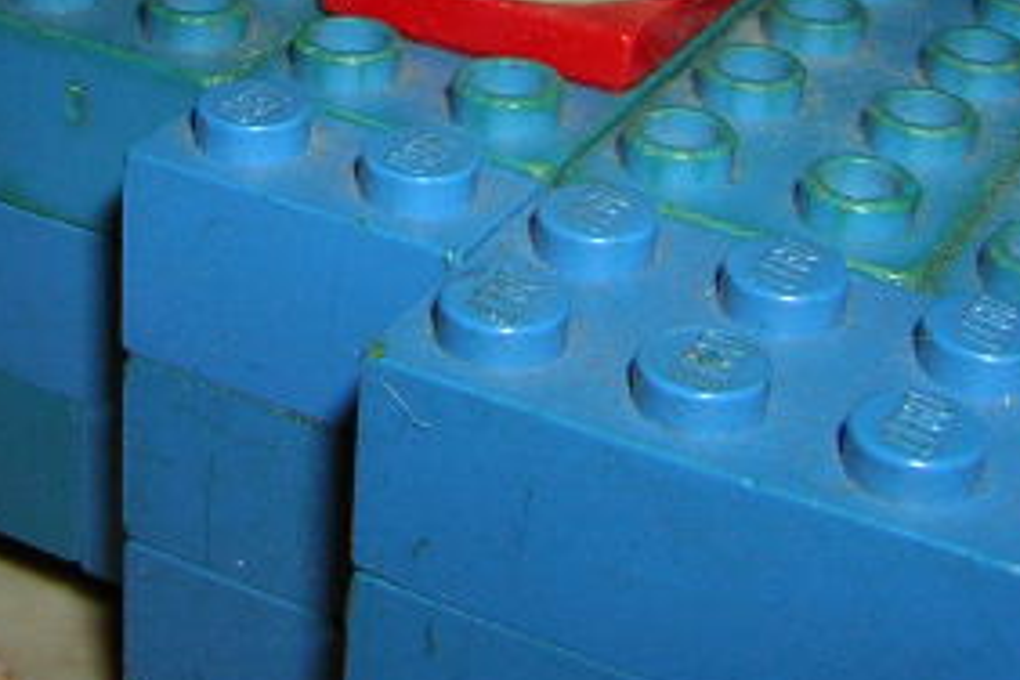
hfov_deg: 23.9
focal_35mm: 85
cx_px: 499
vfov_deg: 15.7
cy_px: -18
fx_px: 2408
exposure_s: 1/60.1
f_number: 5.2
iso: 50
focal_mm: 4.7
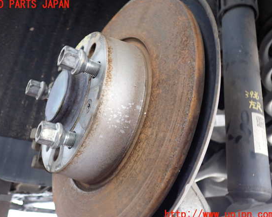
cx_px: 128
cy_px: 110
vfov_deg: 45.8
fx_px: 258
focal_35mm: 32
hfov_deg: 55.6
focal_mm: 5.4
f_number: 2.3
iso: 250
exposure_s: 1/30
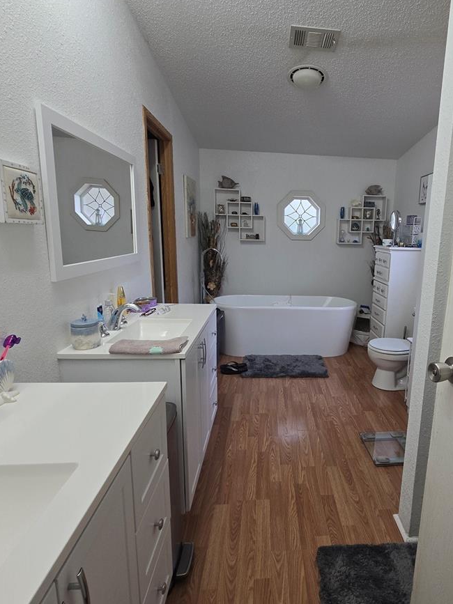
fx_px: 314
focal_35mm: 18
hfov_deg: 69.7
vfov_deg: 87.8
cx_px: 300
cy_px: 299
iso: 80
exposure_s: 1/120
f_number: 2.2
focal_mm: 2.2
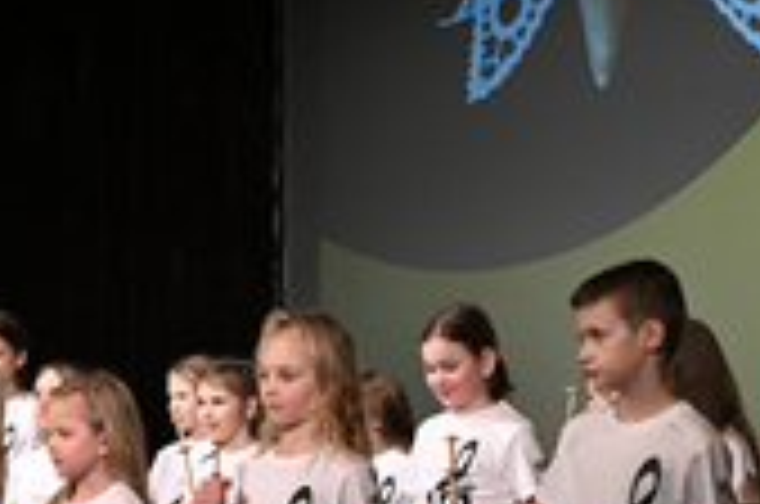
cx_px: 175
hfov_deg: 16.0
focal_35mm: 128
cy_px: 524
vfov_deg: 10.6
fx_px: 2697
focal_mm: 48
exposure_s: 1/100
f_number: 5
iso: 2500
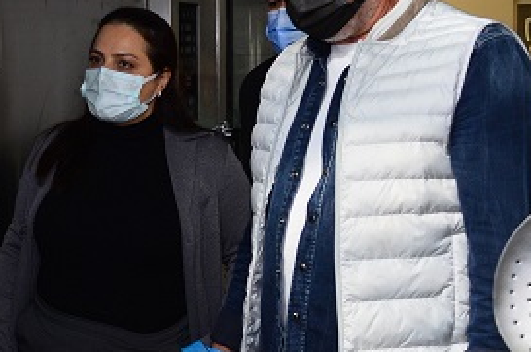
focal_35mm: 92
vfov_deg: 14.7
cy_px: 251
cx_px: -136
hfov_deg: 20.4
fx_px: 1361
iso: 200
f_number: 5
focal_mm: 21
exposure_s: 1/60
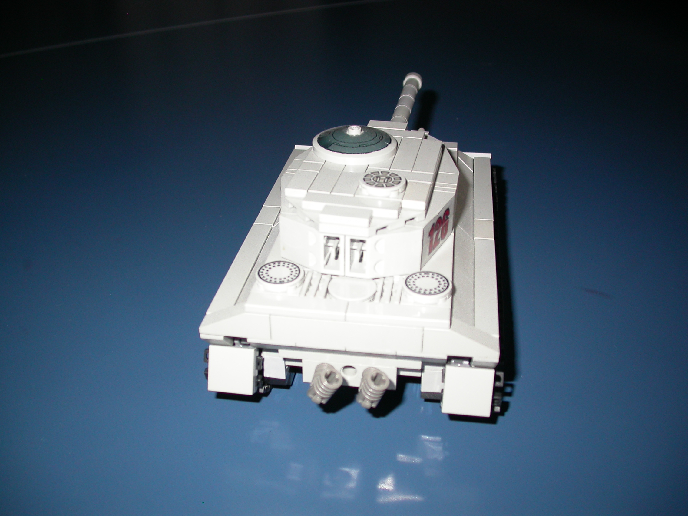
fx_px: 755
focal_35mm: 38
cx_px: 344
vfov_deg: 37.7
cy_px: 258
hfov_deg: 49.0
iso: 100
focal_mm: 7.85
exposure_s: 1/60
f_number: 2.6
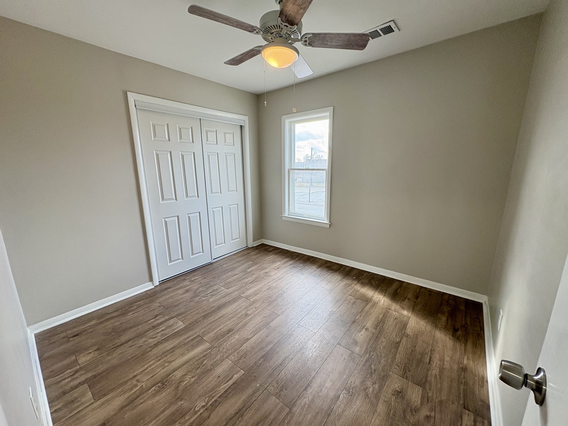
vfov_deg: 85.7
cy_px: 213
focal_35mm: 14
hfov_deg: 102.1
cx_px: 284
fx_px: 230
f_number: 2.2
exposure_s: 1/120
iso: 125
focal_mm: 2.22
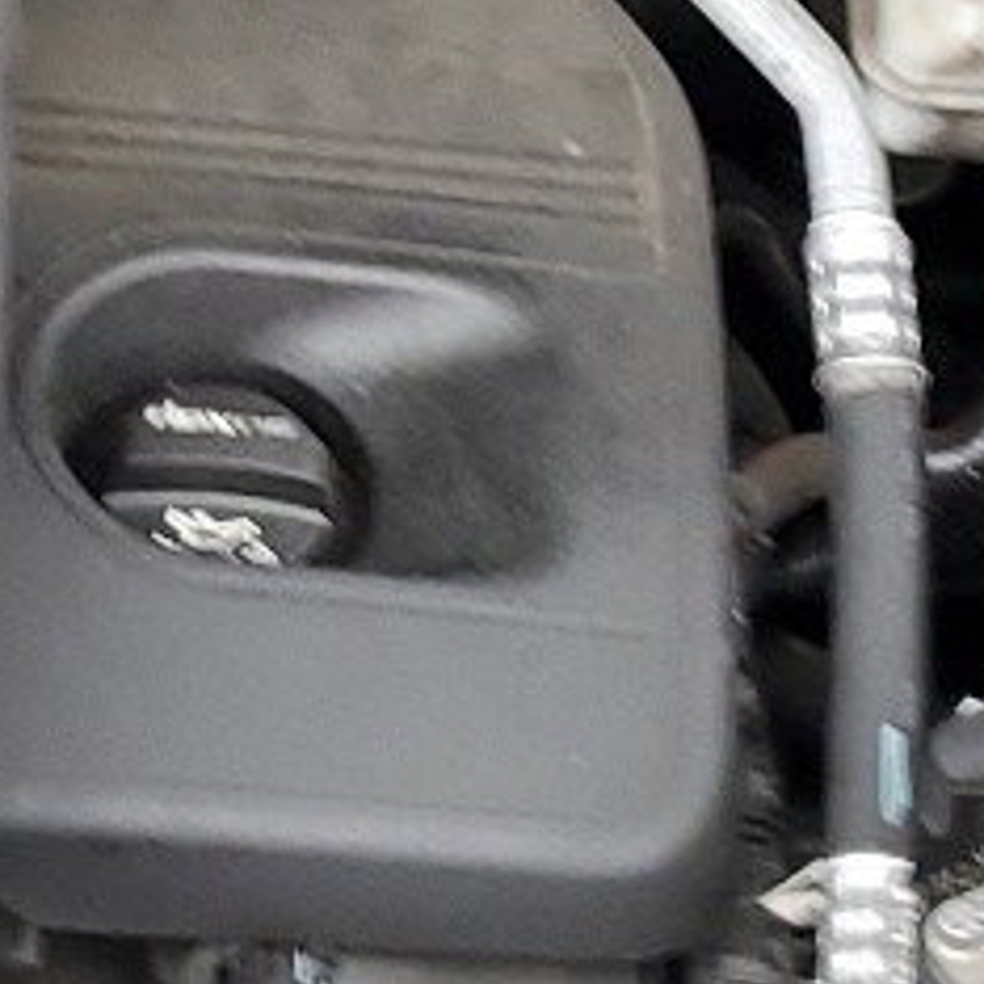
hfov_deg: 11.0
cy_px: -450
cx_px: 38
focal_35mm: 157
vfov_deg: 10.8
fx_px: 5049
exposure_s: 1/60.2
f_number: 1.5
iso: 63
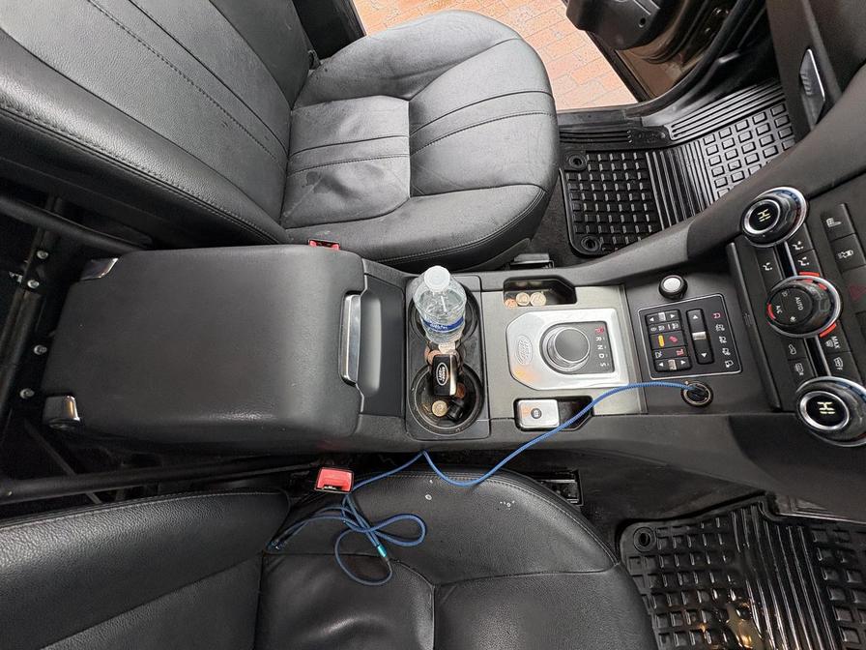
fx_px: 350
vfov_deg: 85.7
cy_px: 325
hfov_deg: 102.1
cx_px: 433
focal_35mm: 14
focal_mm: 2.22
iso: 200
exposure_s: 1/100
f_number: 2.2
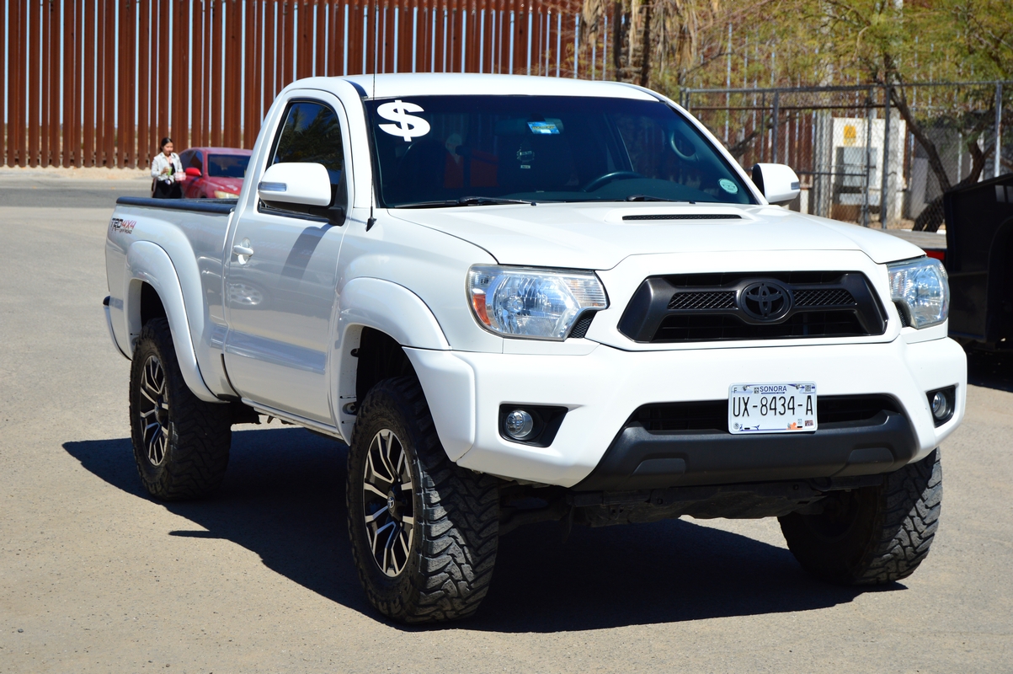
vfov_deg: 16.5
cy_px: 337
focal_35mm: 82
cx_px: 506
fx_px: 2319
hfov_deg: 24.6
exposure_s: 1/1000
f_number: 7.1
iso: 200
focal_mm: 55
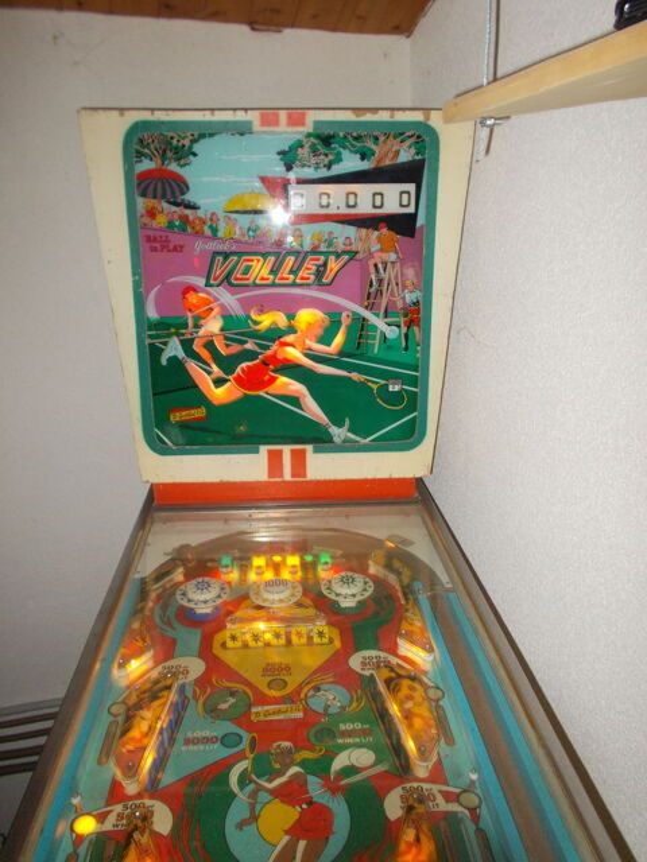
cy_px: 431
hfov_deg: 46.8
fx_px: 748
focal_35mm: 30
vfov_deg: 60.0
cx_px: 324
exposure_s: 1/25
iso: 200
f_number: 3.4
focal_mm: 5.3
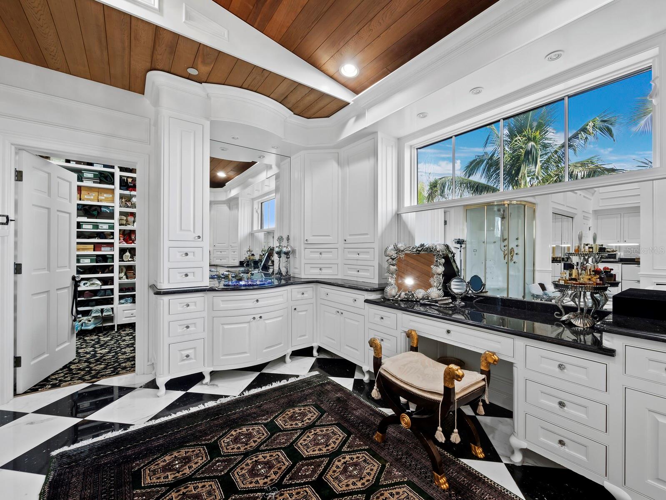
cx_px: 333
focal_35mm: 14
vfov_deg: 85.7
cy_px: 250
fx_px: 269
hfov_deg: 102.0
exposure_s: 1/1.25
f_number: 11
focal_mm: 7
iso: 200
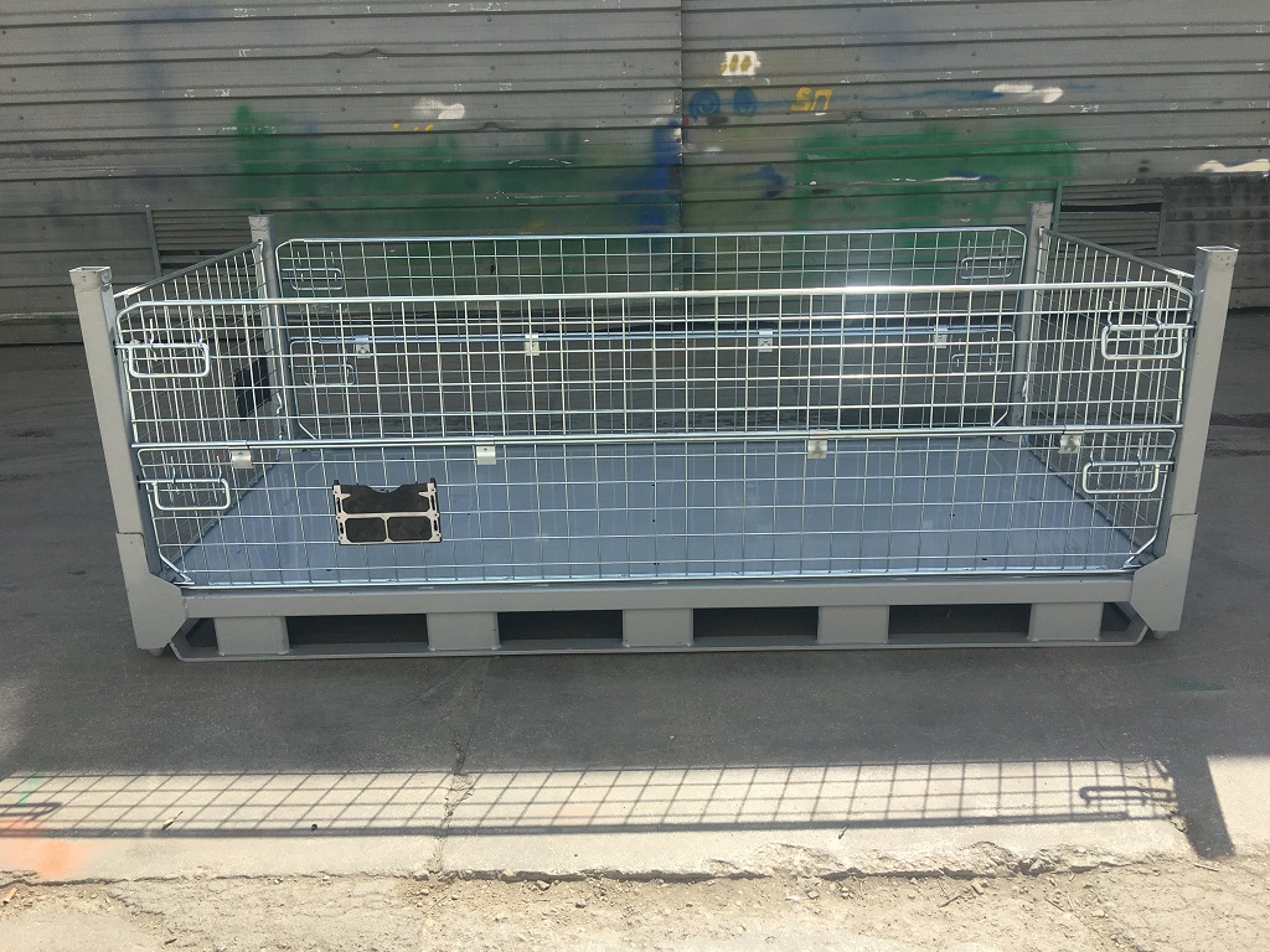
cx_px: 635
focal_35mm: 29
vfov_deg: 48.2
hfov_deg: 61.7
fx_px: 1064
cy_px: 476
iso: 25
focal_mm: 4.15
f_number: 2.2
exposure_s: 1/1166
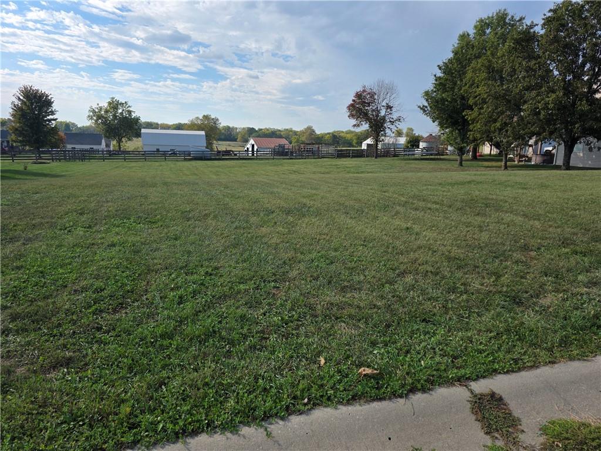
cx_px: 300
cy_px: 226
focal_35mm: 23
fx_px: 399
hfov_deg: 73.9
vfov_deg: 58.9
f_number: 1.7
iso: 80
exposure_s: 1/5296
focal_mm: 6.3
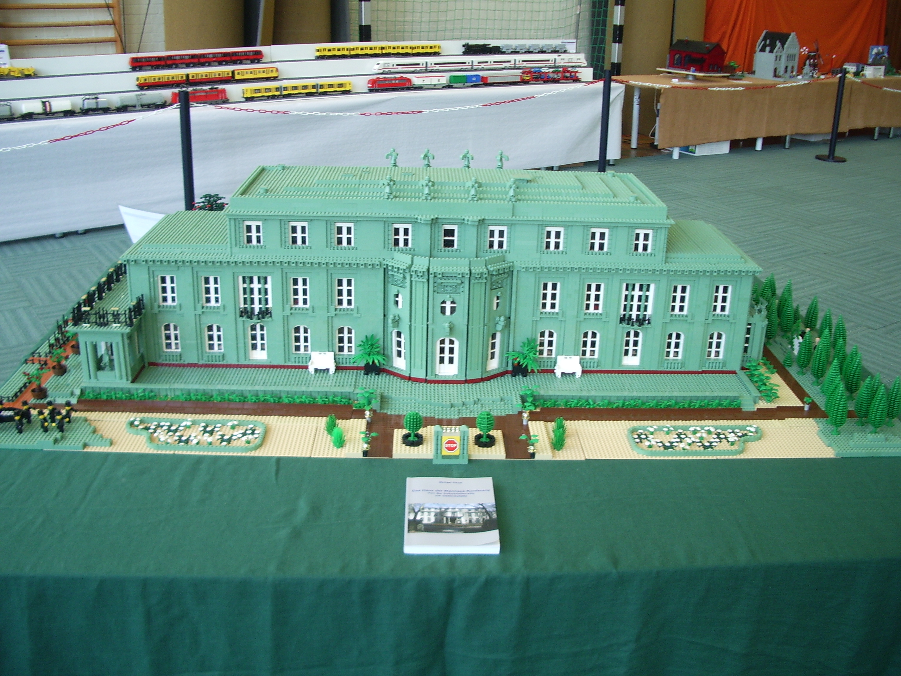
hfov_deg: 52.6
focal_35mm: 35
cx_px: 450
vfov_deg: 40.7
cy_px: 338
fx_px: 911
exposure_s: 1/25
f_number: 2.6
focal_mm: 5.8
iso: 100
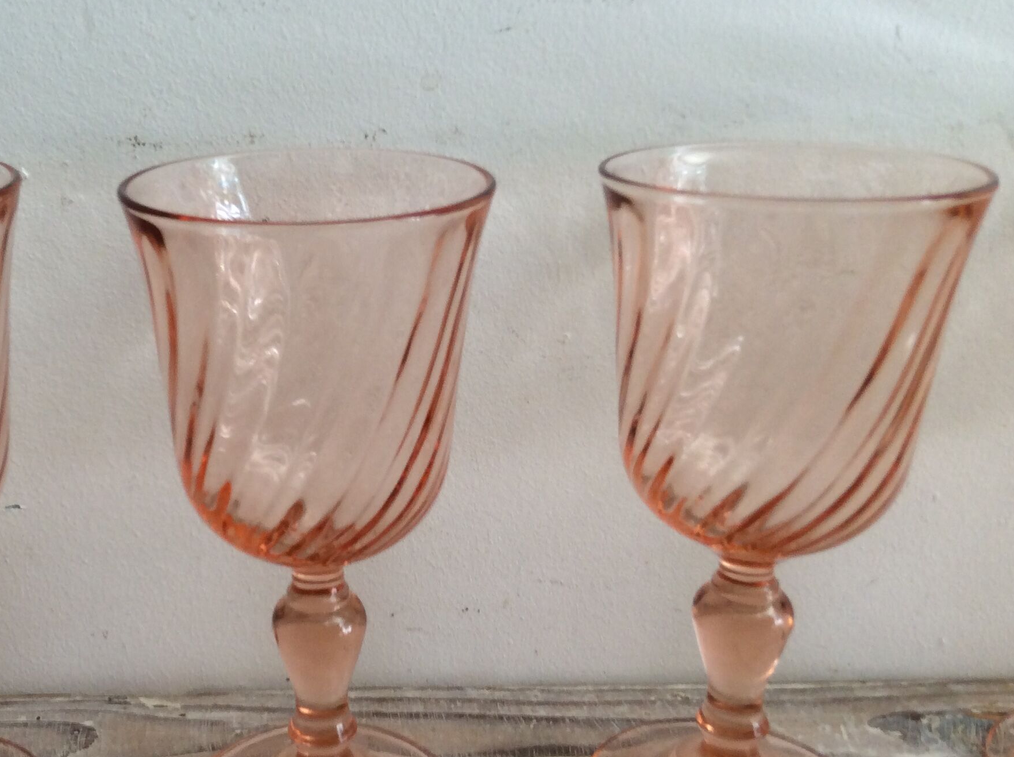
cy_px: 460
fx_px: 1375
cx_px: 300
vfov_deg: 30.7
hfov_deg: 39.8
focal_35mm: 47
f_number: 2.4
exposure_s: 1/25
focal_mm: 3.3
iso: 40
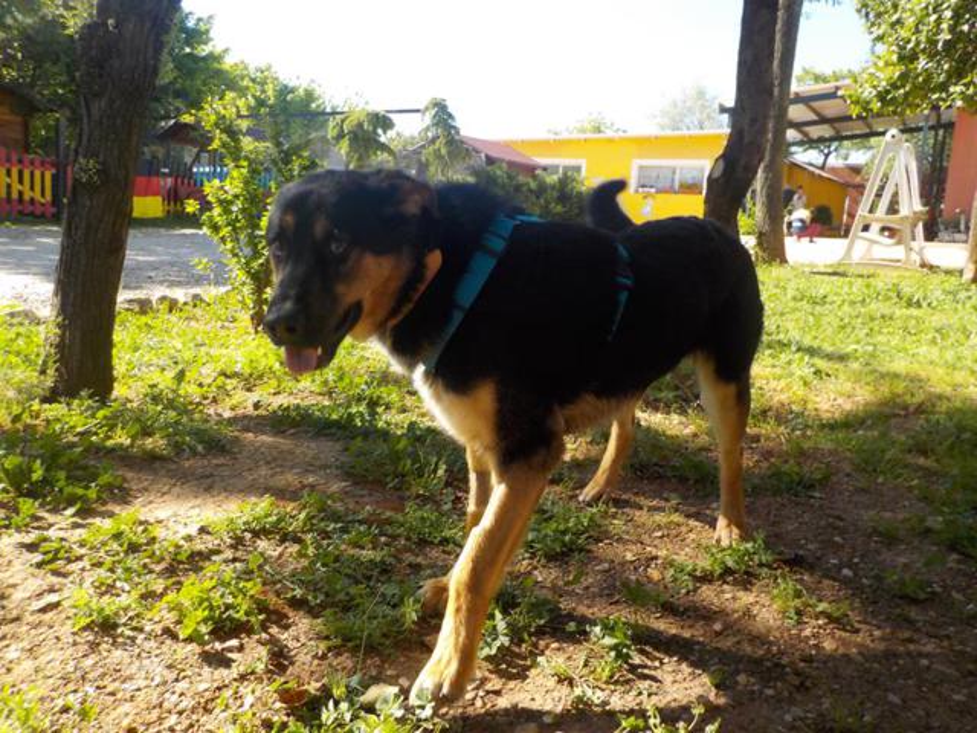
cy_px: 366
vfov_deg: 46.8
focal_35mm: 30
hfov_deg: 60.0
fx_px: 847
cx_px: 488
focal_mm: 4.1
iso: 125
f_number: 3.3
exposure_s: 1/320
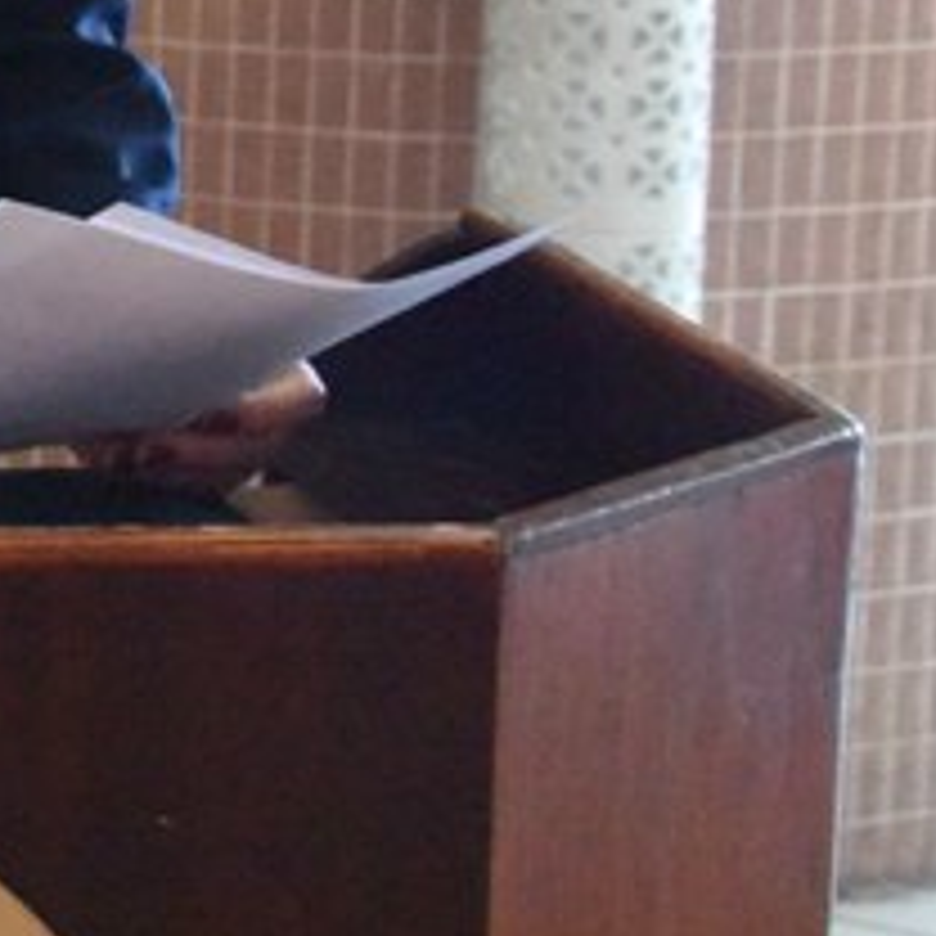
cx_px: -1274
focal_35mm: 142
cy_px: 218
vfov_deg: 12.3
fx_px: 4344
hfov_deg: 10.6
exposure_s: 1/200
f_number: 7.1
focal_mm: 34
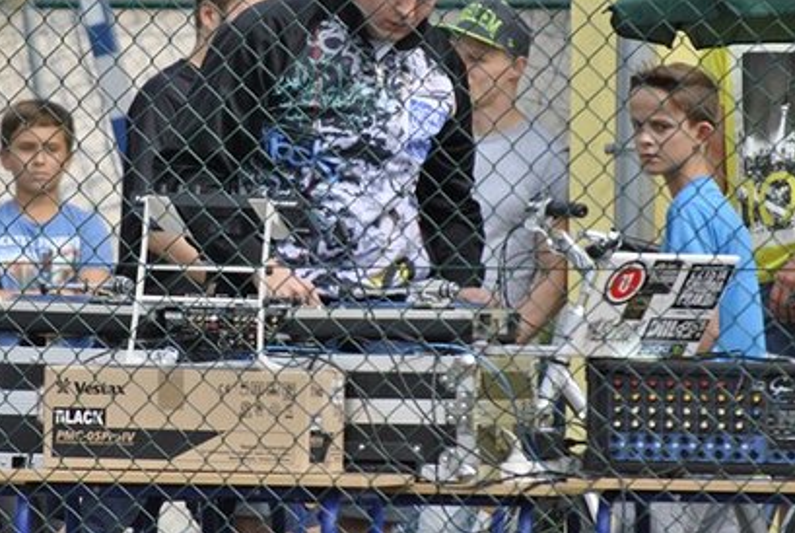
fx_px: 10549
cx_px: 247
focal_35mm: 477
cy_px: 232
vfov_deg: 2.9
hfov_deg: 4.3
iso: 220
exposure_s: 1/500
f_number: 5.6
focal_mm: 200
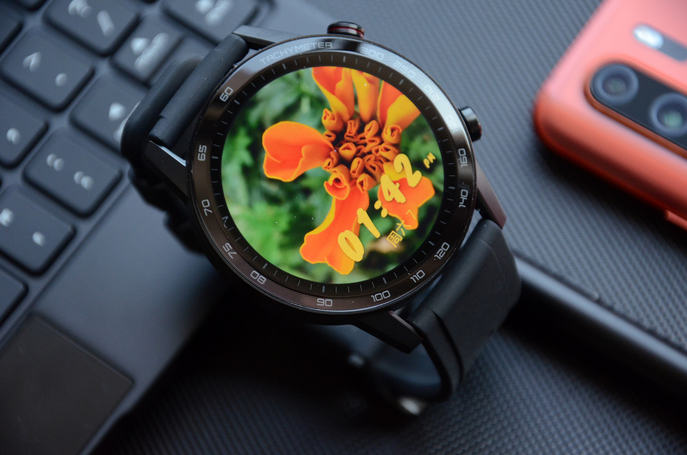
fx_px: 2999
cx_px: 344
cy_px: 228
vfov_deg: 8.7
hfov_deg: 13.1
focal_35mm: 158
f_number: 5.6
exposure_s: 1/160
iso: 1600
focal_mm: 105
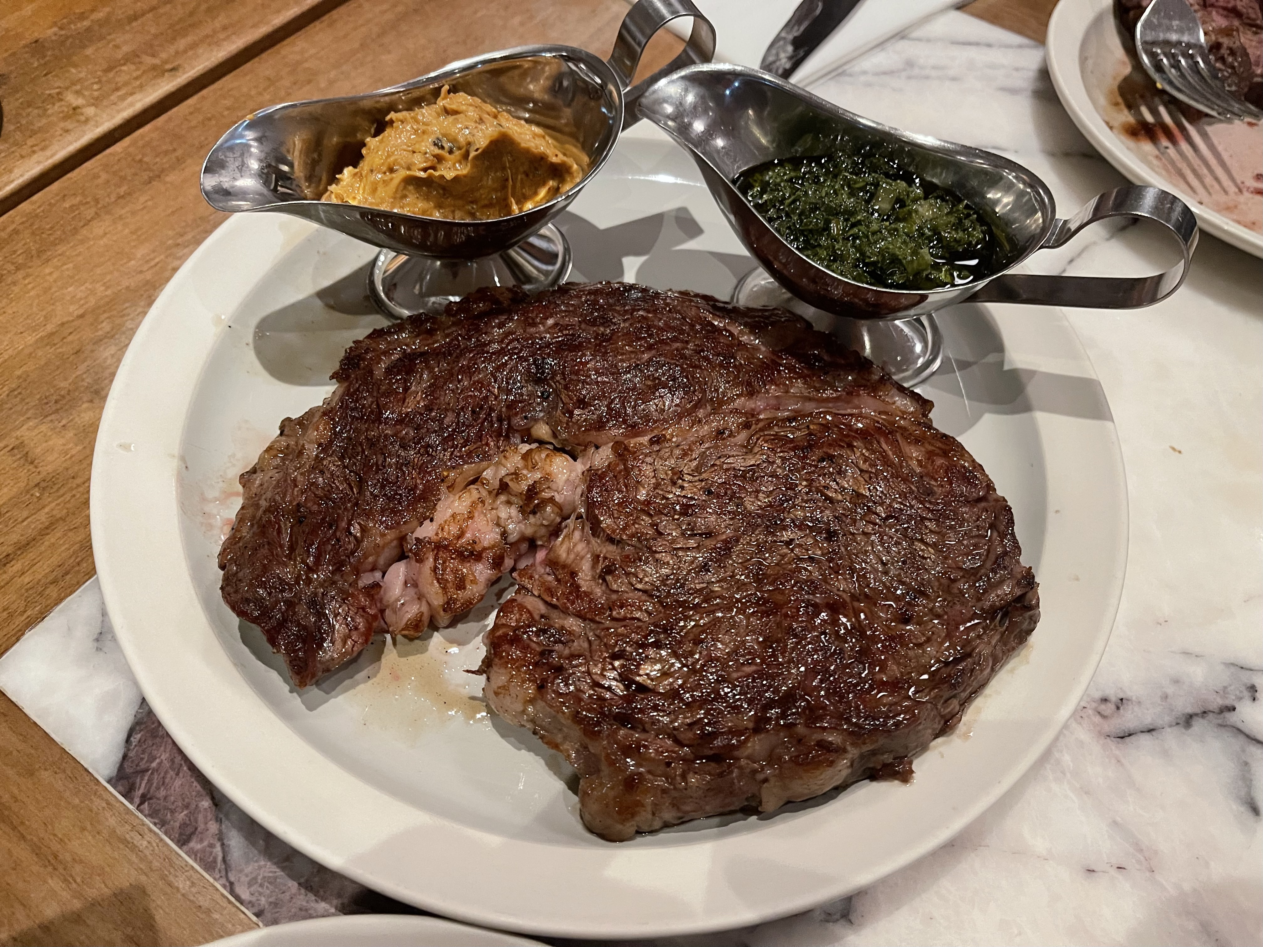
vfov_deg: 53.1
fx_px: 949
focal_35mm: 26
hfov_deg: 67.3
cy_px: 474
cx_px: 632
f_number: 1.6
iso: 500
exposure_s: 1/33
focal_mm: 5.1
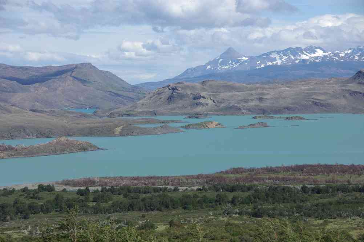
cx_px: 182
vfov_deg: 11.7
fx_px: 1182
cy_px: 121
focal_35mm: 117
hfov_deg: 17.5
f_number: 9.5
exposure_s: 1/250
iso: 100
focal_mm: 77.5
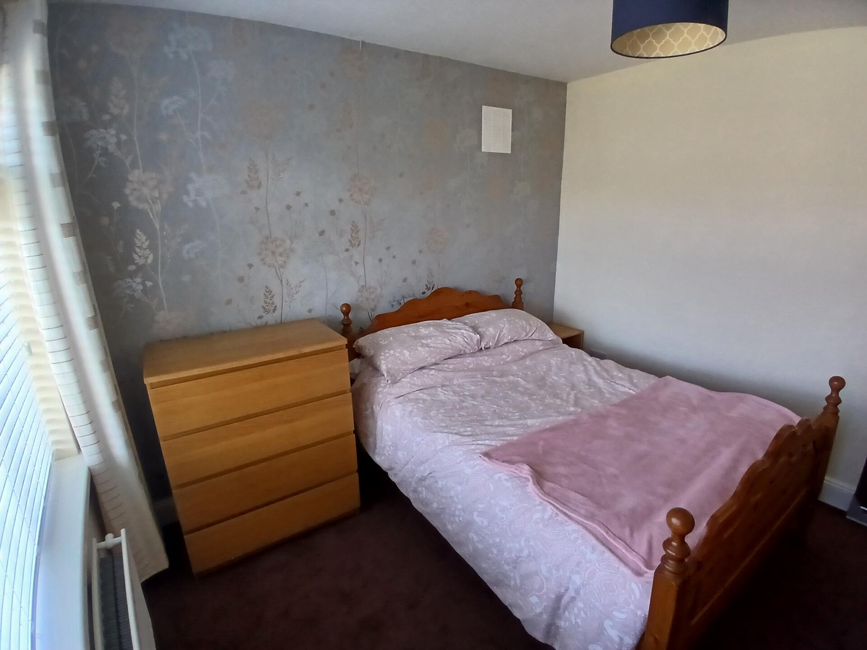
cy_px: 325
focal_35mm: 17
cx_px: 434
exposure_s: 1/50
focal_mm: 1.4
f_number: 2.2
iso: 80
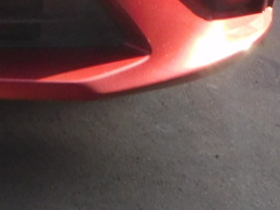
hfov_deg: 7.7
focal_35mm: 247
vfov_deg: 5.8
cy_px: -305
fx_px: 1997
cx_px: -299
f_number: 3.9
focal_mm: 7.1
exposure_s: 1/250
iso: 125
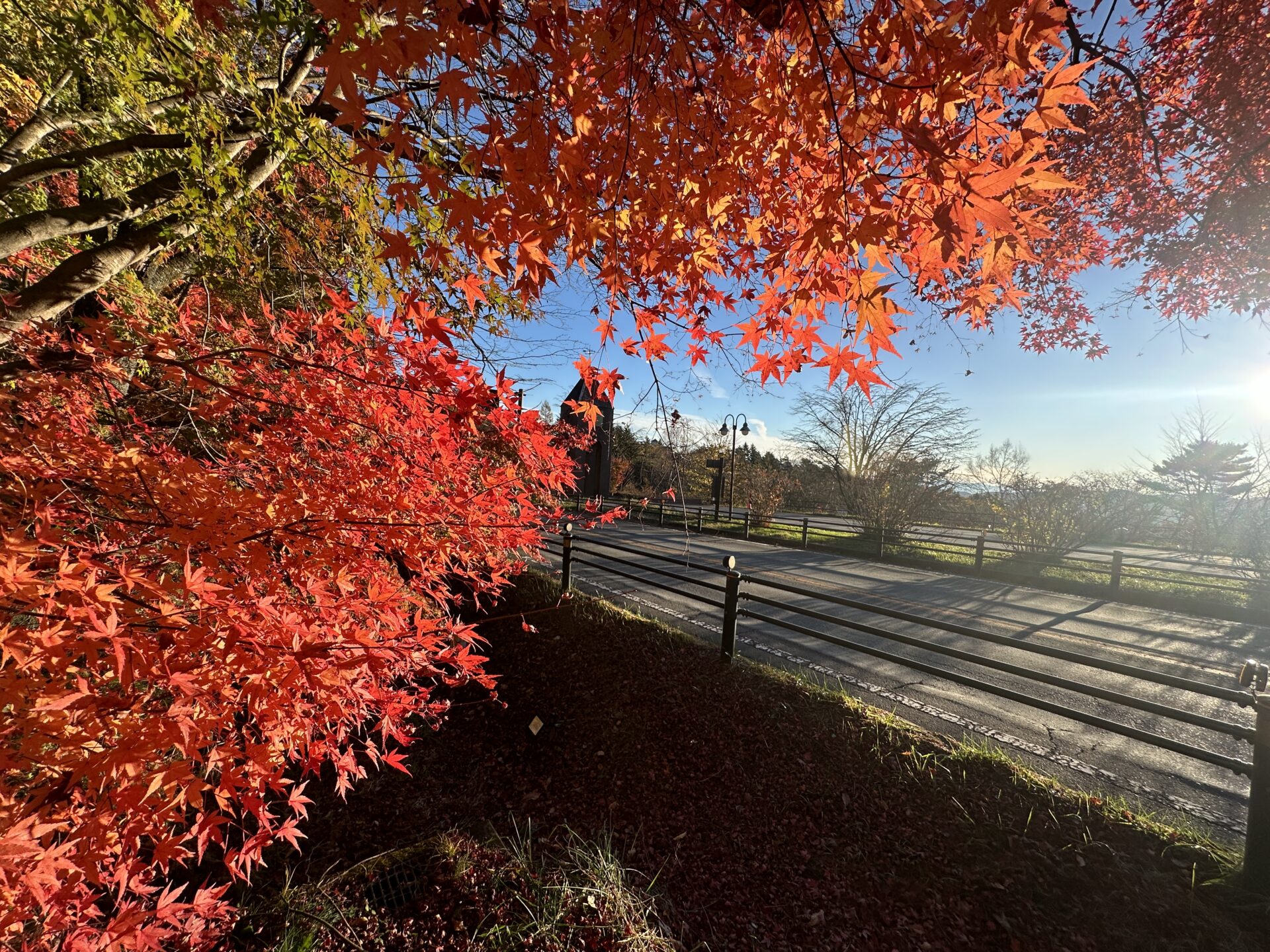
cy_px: 476
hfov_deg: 102.1
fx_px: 514
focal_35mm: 14
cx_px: 635
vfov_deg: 85.7
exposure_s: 1/855
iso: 50
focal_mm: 2.22
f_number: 2.2
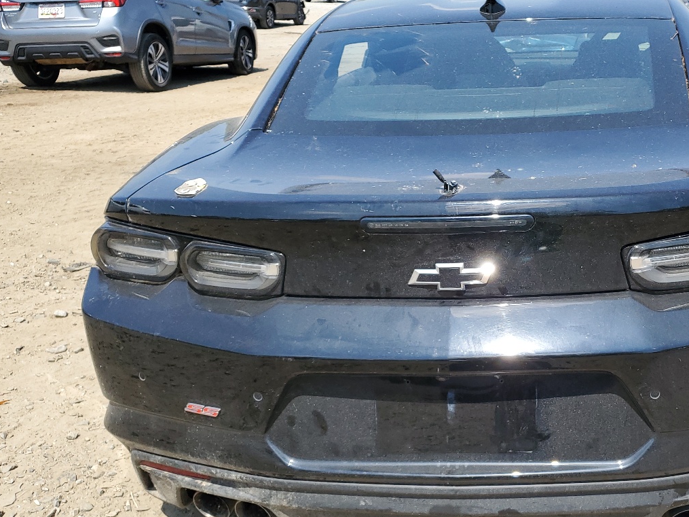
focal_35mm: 41
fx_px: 816
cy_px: 262
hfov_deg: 44.5
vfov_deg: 35.1
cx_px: 502
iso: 50
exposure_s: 1/1667
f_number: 1.5
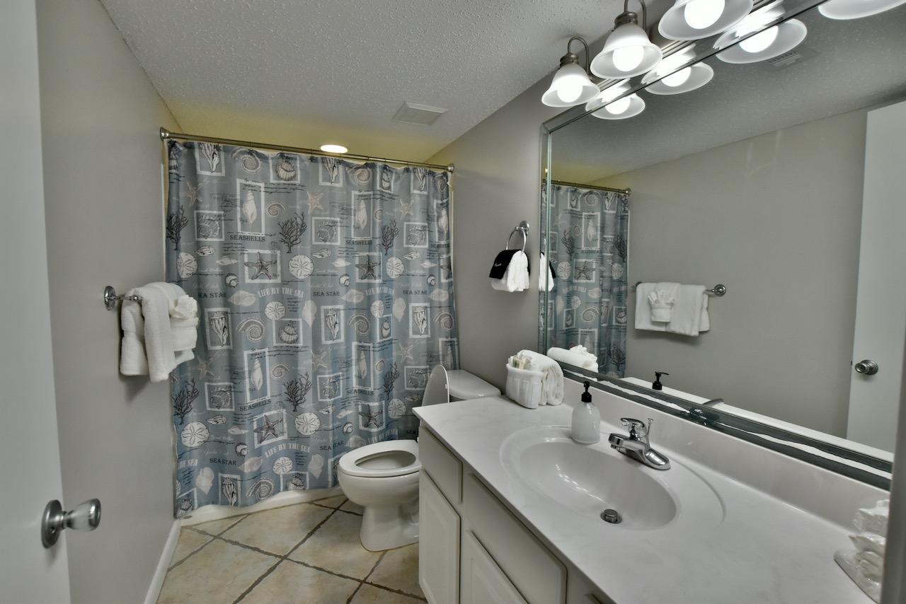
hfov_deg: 100.4
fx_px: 378
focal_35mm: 15
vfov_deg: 77.4
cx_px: 453
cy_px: 302
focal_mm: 10
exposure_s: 1/200
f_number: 7.1
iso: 1600
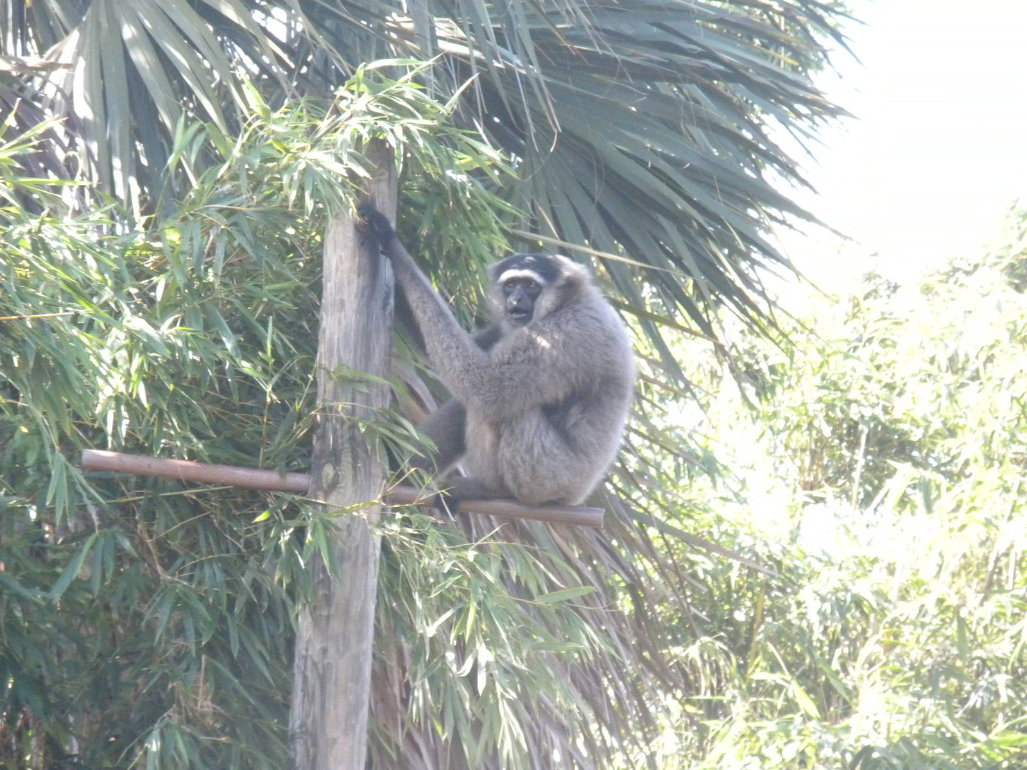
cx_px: 514
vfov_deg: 6.2
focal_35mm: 238
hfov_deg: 8.3
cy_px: 385
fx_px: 7061
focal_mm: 42.1
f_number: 5.2
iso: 491
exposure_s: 1/298
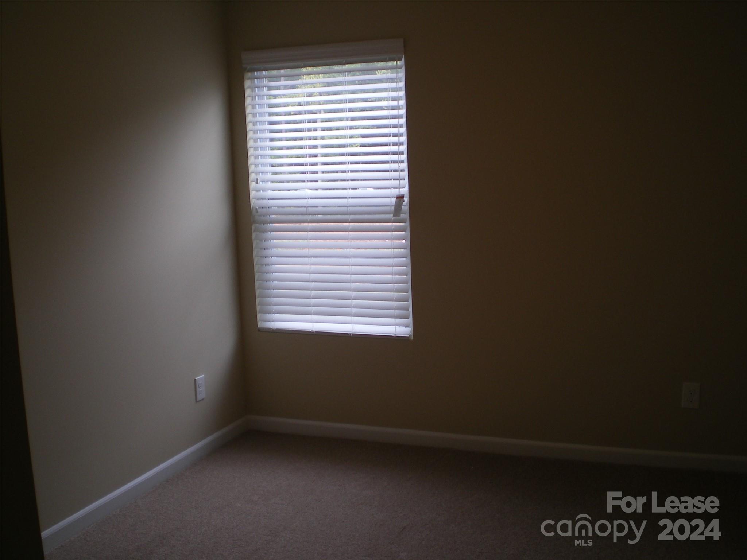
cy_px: 280
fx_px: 820
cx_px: 374
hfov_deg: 49.0
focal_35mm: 38
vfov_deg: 37.7
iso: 64
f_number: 3.1
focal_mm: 6.3
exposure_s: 1/40
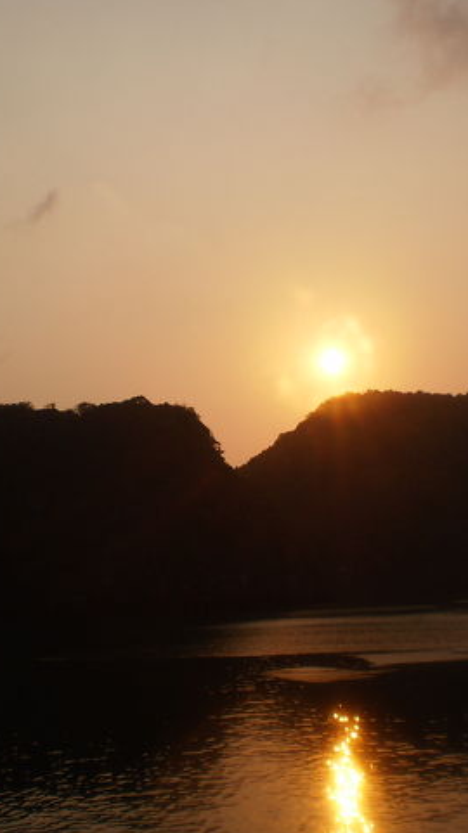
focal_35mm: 53
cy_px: 415
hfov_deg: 22.6
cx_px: 289
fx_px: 1171
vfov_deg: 39.2
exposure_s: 1/1250
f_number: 4.6
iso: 64
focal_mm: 6.3
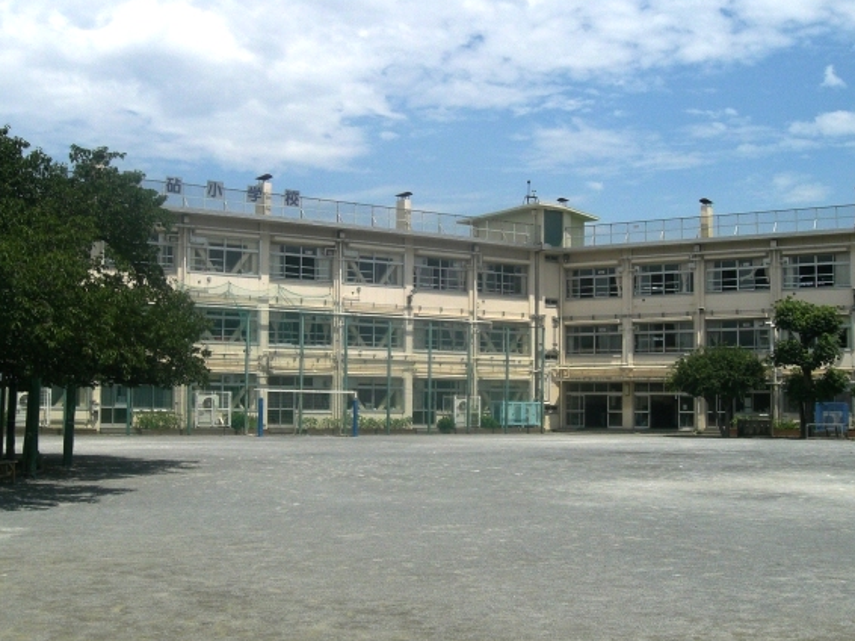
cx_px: 399
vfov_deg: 33.6
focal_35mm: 43
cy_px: 331
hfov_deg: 43.8
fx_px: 1062
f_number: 4.4
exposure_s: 1/1600
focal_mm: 6.3
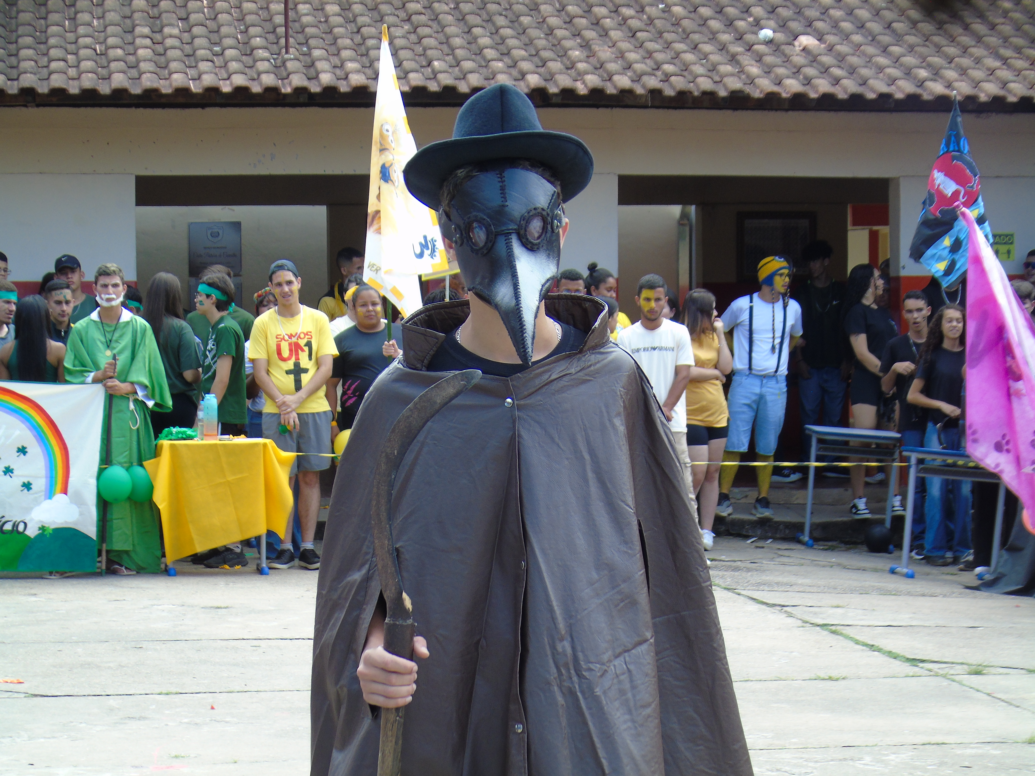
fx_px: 3229
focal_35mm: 108
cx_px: 518
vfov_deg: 13.7
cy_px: 388
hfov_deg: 18.2
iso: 80
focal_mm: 19
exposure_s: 1/125
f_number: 4.4
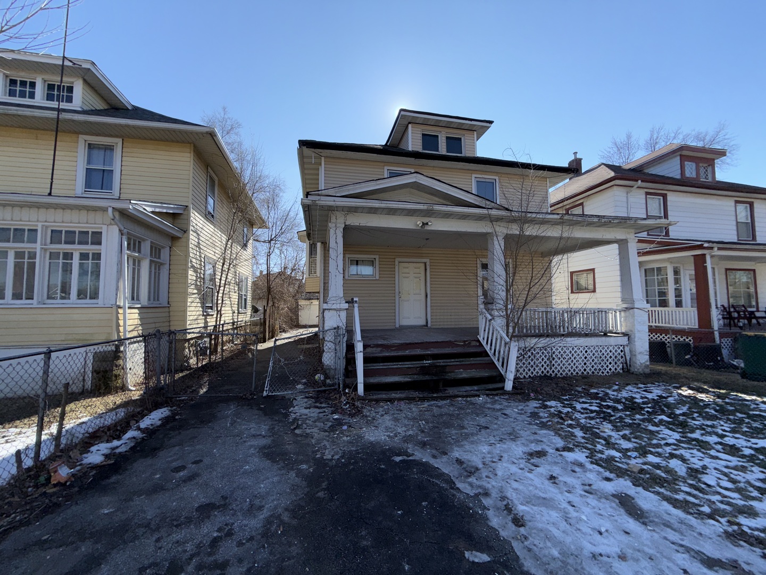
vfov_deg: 85.7
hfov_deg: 102.1
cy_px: 288
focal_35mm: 14
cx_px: 383
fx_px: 310
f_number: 2.2
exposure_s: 1/760
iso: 16
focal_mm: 2.22
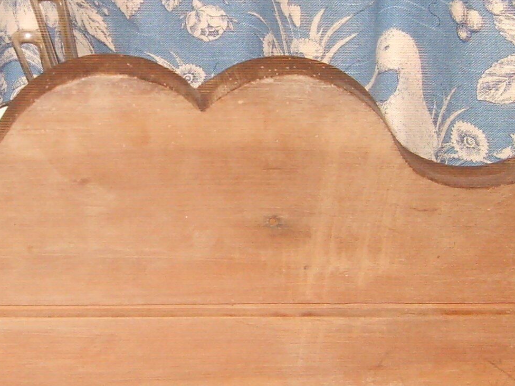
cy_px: 171
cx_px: 125
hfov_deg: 16.7
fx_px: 1741
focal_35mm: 117
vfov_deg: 12.7
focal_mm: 7.4
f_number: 2.8
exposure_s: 1/30
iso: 100
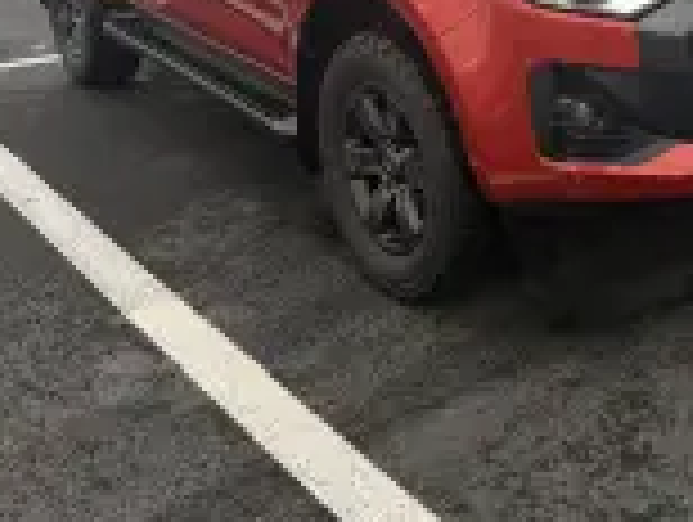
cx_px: 549
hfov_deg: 33.4
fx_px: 1123
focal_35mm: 56
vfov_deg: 25.1
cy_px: 18
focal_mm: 6.76
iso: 80
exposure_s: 1/438
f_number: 1.78
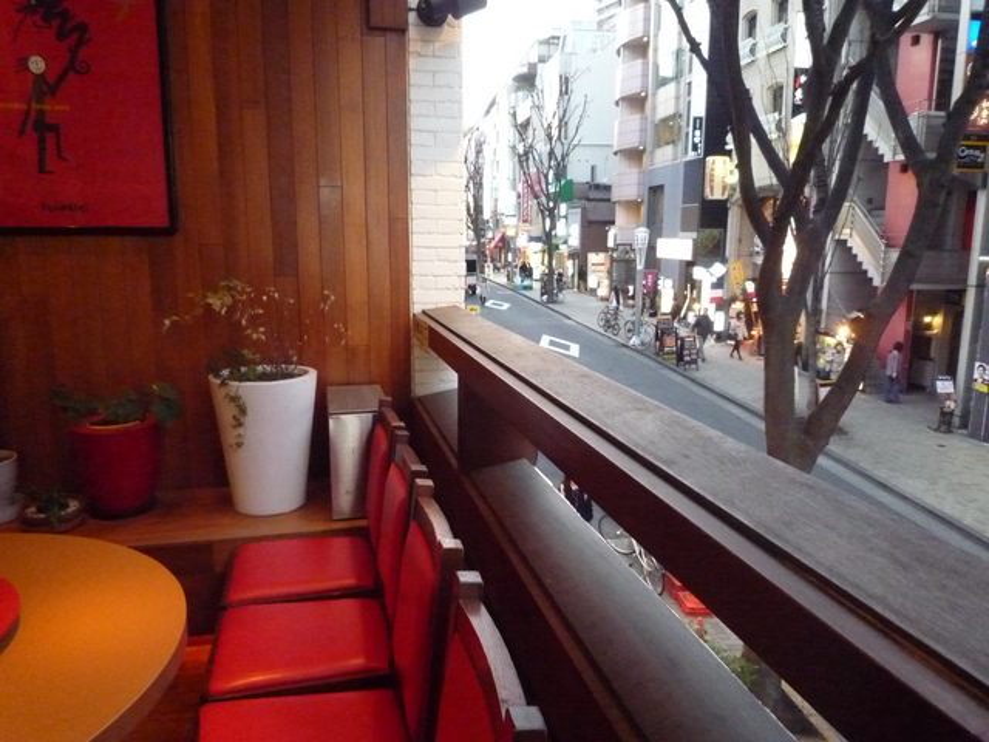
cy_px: 371
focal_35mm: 25
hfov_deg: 69.4
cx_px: 494
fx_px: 714
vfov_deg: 54.9
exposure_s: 1/40
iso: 800
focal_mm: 4.4
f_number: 2.8
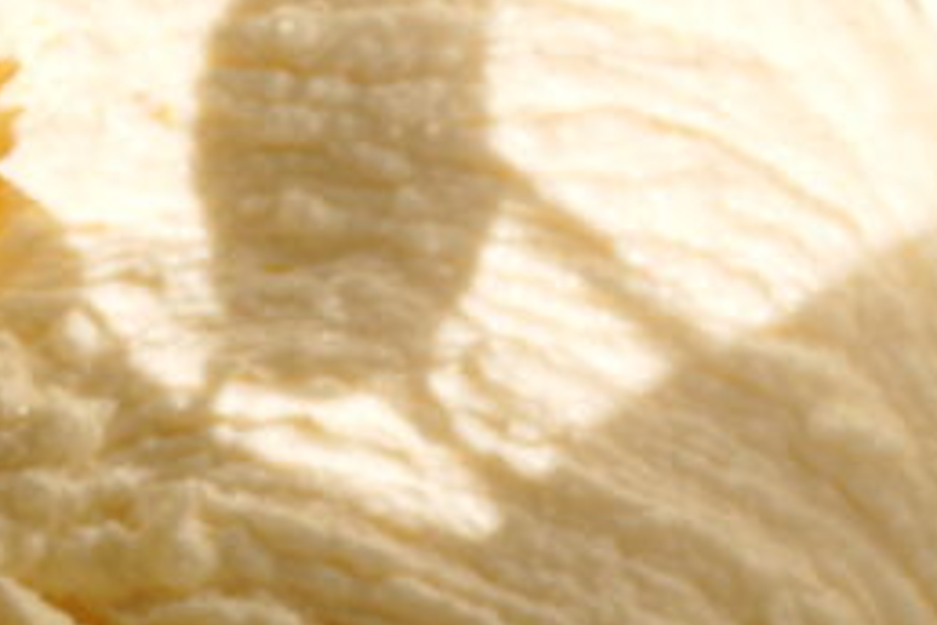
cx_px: -200
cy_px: 714
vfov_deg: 4.1
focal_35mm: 333
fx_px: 8667
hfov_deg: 6.2
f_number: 16
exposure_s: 1/50
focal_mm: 56
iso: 100
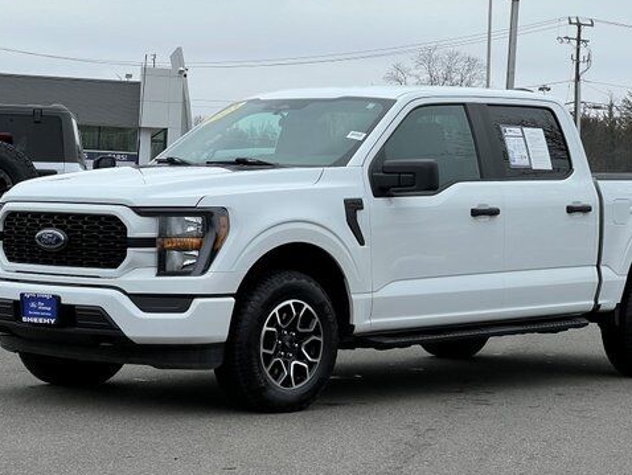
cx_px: 353
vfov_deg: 14.4
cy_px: 237
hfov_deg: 19.1
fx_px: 1881
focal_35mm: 103
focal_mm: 9
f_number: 2.8
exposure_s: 1/539
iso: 32
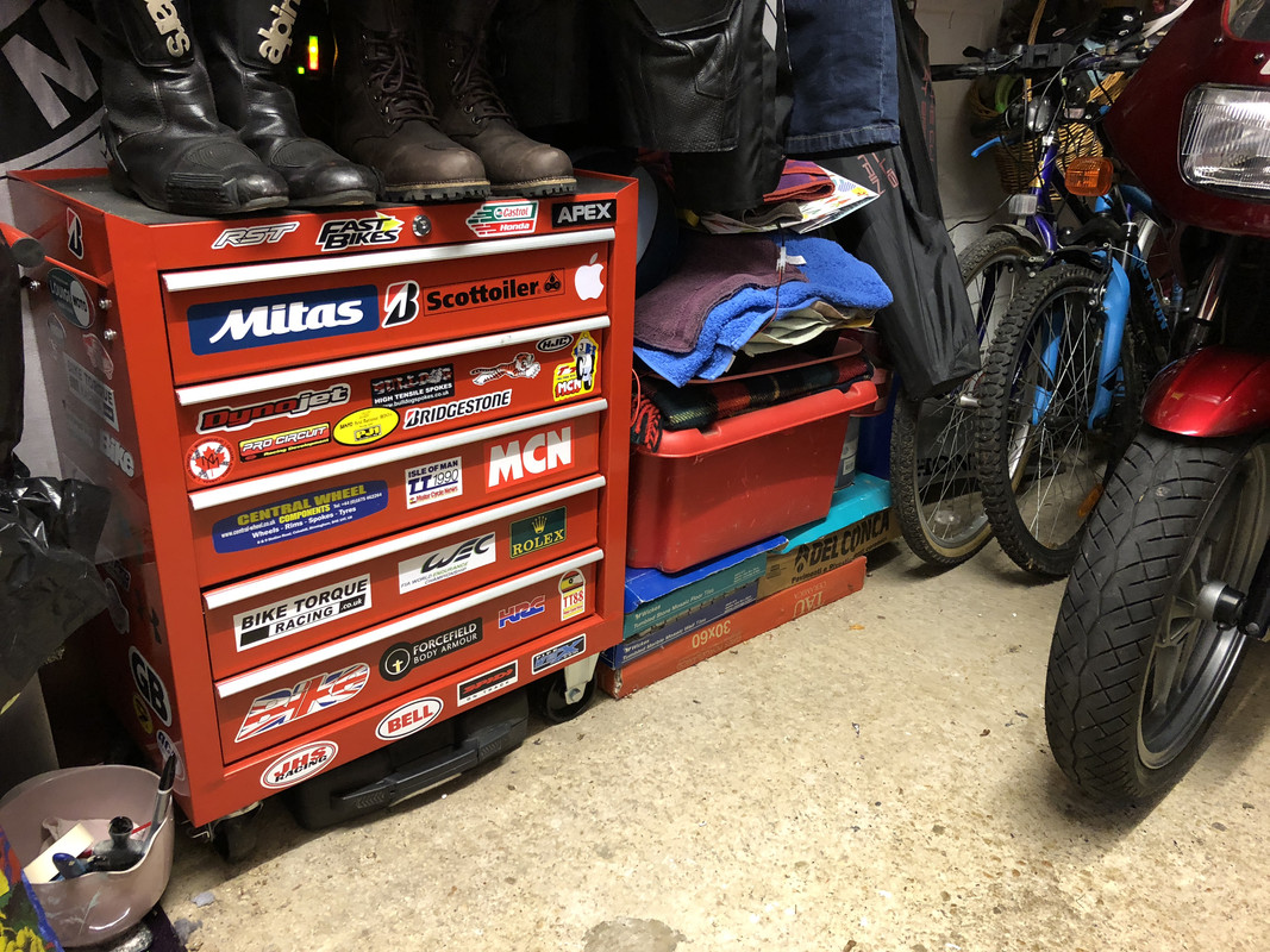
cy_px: 476
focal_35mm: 28
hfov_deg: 63.4
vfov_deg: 49.7
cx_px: 635
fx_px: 1027
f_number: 1.8
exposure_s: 1/7
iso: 100
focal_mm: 3.99
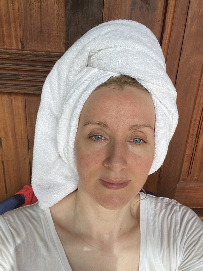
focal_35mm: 30
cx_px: 102
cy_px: 136
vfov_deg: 60.0
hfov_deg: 46.8
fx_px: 235
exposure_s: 1/122
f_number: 2.2
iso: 64
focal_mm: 2.71
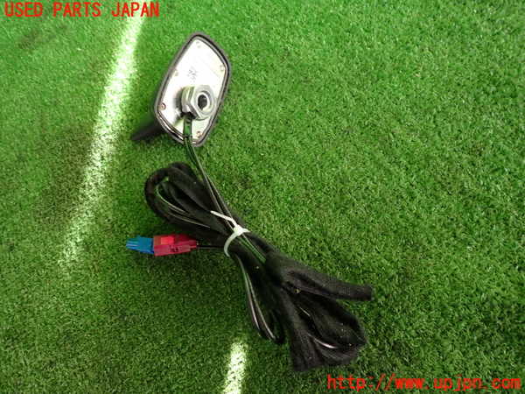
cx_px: 262
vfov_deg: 54.9
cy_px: 197
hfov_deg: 69.4
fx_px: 379
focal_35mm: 25
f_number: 2
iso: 100
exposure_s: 1/60
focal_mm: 4.5
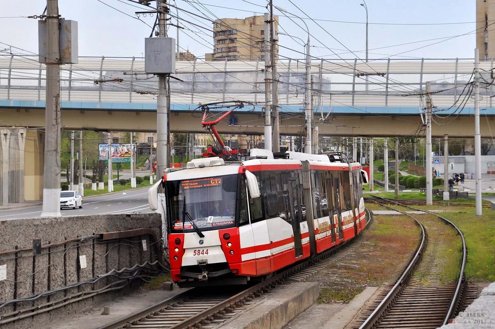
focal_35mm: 78
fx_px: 1071
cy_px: 164
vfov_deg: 17.4
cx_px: 248
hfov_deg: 26.0
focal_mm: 52
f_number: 7.1
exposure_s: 1/400
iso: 200
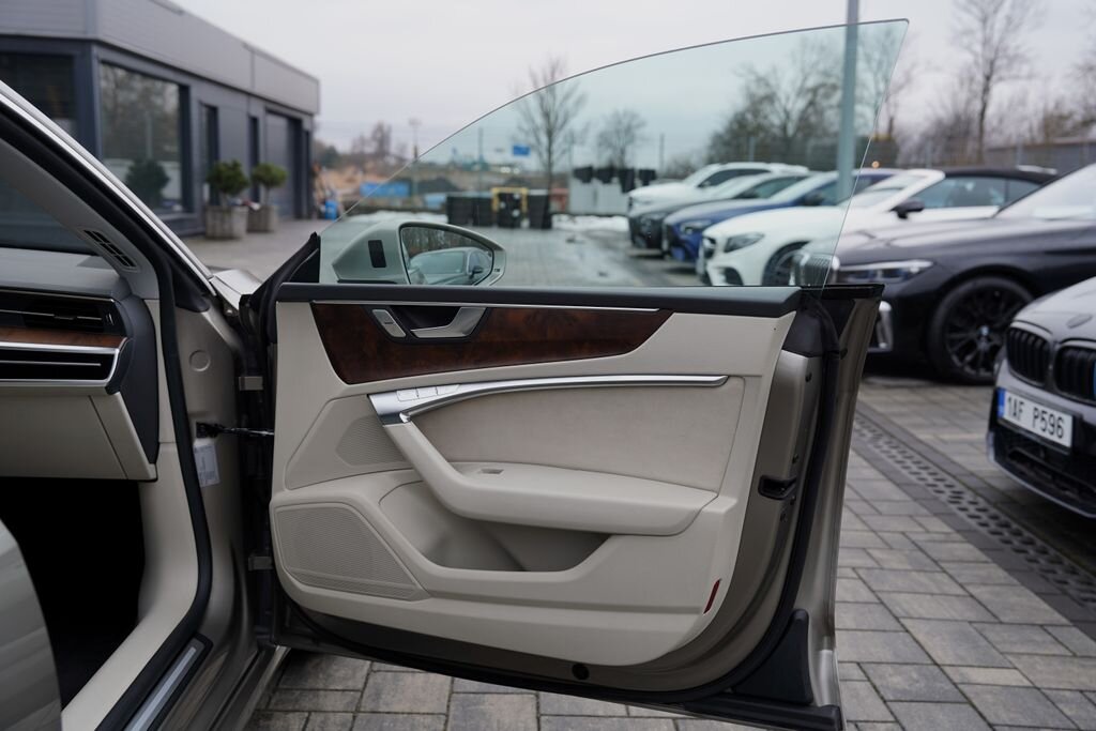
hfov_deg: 54.4
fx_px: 1066
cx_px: 548
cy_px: 366
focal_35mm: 35
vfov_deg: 37.9
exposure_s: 1/80
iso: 100
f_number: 4
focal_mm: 35
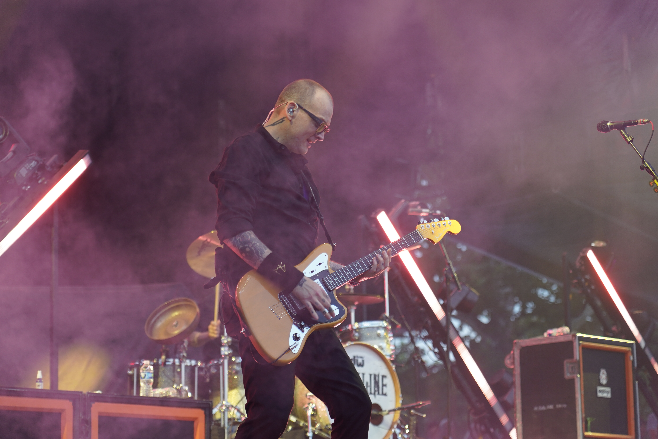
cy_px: 220
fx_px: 1919
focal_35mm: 105
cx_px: 329
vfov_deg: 13.0
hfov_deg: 19.5
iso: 640
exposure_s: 1/160
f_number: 4
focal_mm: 105
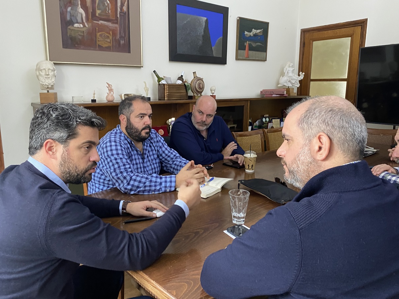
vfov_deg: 53.1
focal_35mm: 26
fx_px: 300
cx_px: 200
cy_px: 150
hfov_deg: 67.3
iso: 200
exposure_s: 1/50
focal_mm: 4.25
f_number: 1.8
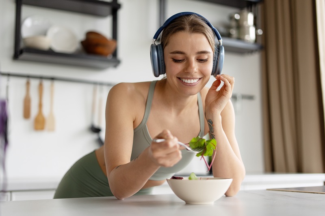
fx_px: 451
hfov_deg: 39.6
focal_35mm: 50
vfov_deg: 27.0
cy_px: 108
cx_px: 162
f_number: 1.8
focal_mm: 50
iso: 250
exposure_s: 1/320
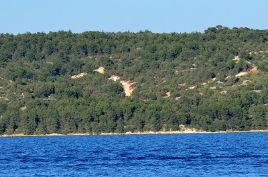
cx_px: 147
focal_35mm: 300
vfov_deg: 4.5
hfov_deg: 6.9
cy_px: 67
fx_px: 2226
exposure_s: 1/2000
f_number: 4.5
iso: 400
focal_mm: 80
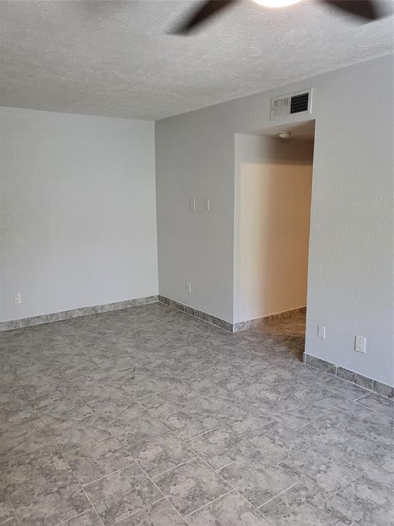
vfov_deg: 67.3
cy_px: 263
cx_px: 197
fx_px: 395
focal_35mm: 26
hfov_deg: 53.1
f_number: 1.8
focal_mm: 4.25
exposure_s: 1/60
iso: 250
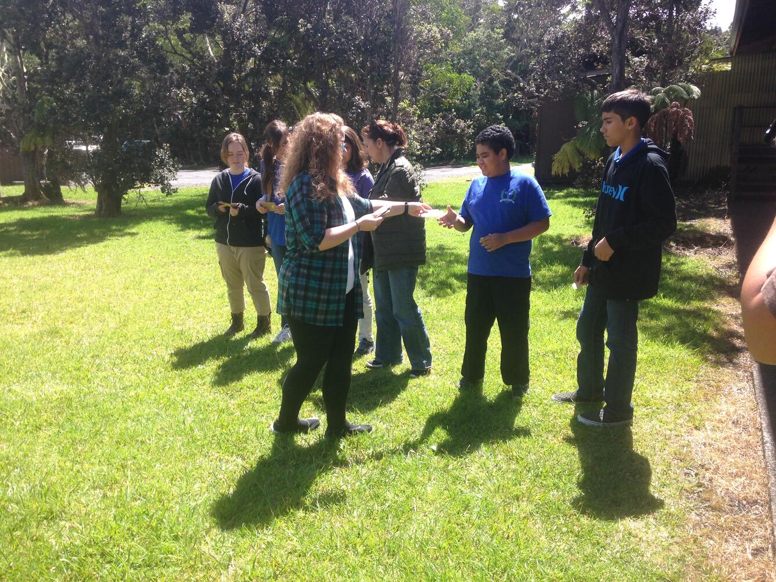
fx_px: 740
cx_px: 388
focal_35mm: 33
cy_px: 291
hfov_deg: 55.4
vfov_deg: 42.9
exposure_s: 1/455
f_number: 2.4
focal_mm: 4.12
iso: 50
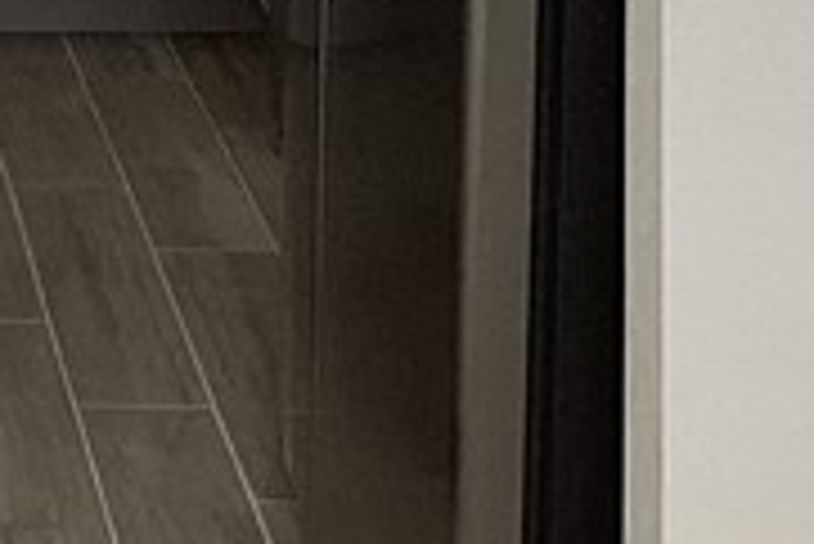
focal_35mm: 182
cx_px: -553
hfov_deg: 10.7
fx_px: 4118
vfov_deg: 7.3
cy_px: -571
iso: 64
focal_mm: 3.3
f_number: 2.4
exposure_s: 1/120
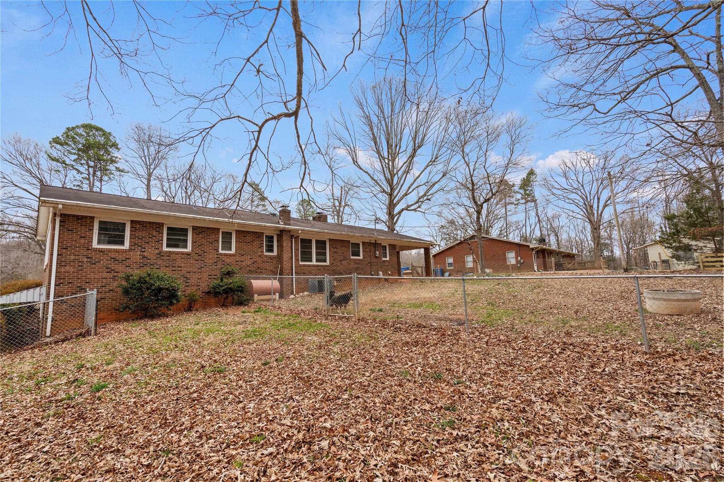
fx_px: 322
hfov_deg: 96.7
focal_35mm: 16
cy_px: 241
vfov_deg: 73.7
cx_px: 362
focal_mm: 16
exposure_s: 1/250
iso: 320
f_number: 7.1
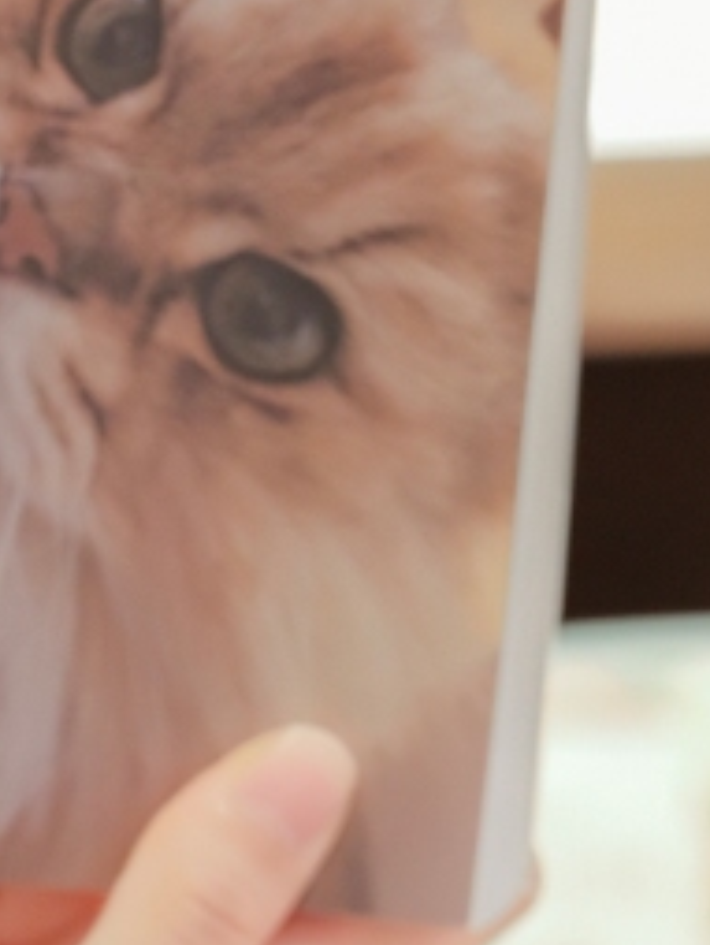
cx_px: -411
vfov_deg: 3.8
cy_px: 1678
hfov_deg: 2.9
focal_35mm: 513
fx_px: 14006
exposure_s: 1/55
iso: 800
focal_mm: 110
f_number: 2
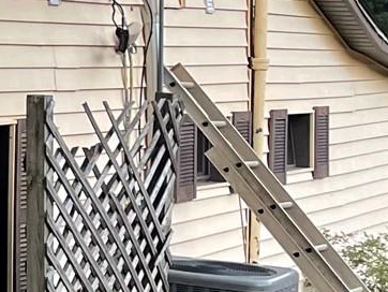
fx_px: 1649
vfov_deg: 10.1
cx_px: -568
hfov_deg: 11.1
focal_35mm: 147
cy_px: 62
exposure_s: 1/103
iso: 125
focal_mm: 4.2
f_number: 1.6
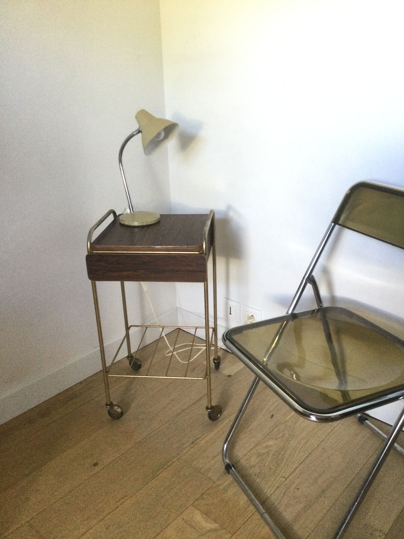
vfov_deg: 58.4
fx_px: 482
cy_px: 270
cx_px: 202
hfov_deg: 45.4
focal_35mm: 31
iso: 250
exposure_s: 1/33
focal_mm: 3.3
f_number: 2.4
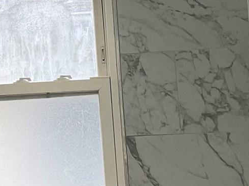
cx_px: -56
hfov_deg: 15.6
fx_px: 870
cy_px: 63
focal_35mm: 121
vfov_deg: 12.2
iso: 40
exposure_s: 1/120
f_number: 1.8
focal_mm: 3
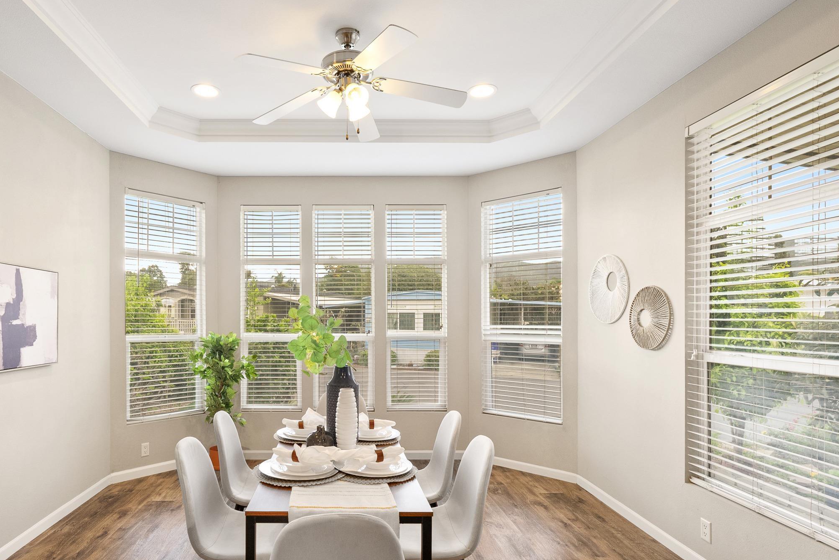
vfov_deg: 61.7
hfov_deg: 83.1
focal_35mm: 20
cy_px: 321
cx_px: 343
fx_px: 466
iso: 800
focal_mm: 16
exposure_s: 1/25
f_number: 7.1
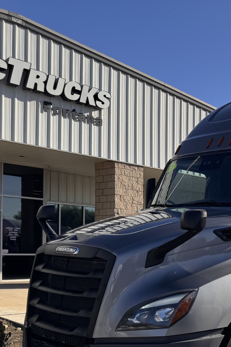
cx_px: 252
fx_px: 472
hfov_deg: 25.6
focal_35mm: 49
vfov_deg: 39.4
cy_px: 254
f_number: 1.78
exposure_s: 1/4049
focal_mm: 6.76
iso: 80
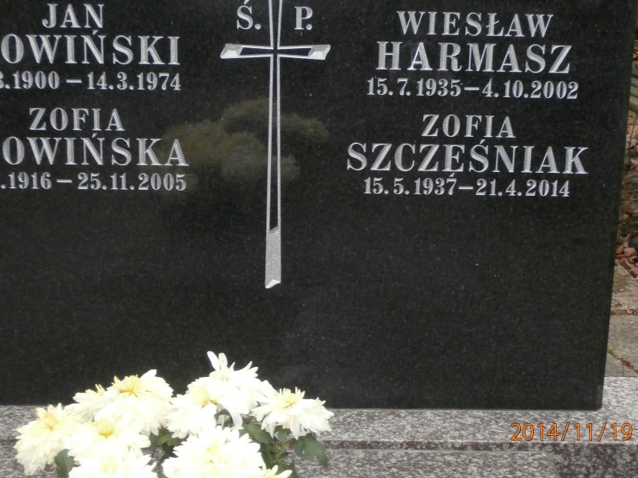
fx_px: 1290
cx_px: 285
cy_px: 200
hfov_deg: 27.8
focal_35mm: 70
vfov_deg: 21.0
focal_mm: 10.11
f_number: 4.5
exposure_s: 1/40
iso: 200
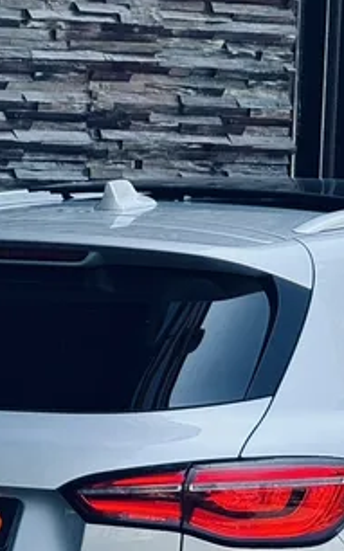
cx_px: 398
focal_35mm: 399
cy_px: 421
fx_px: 5991
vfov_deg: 5.3
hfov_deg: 3.3
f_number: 2.8
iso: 50
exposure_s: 1/233
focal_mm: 15.66
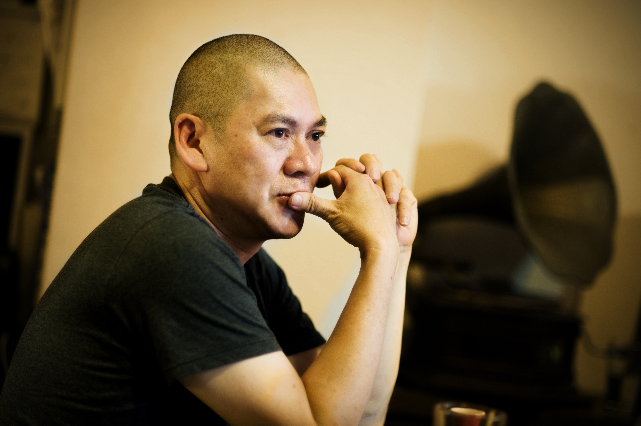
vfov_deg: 16.1
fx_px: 1512
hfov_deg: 23.9
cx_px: 320
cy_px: 213
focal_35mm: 85
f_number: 1.8
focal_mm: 85
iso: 1250
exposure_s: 1/80
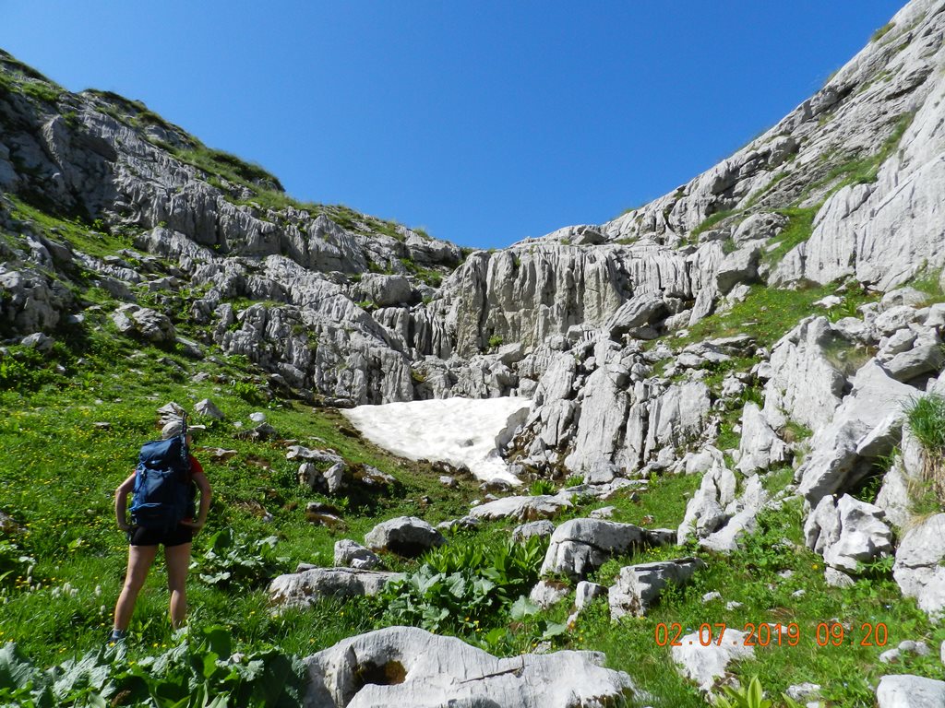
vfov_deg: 58.9
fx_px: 628
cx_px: 472
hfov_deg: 73.9
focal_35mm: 23
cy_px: 354
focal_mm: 4
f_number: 4.5
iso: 160
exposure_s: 1/800
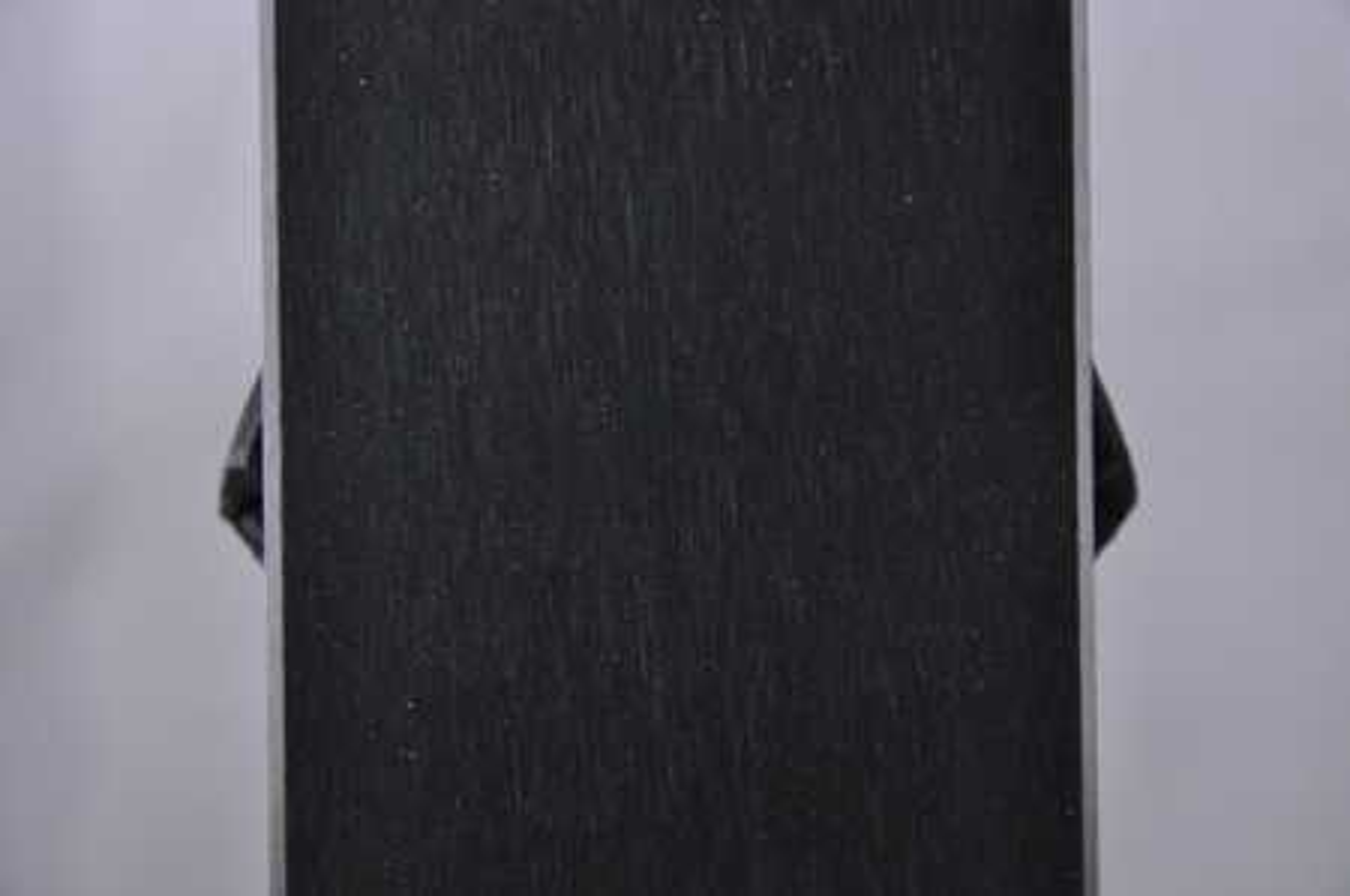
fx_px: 5900
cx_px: 675
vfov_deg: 8.7
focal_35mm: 158
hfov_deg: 13.1
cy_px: 448
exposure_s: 1/125
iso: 3200
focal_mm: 105
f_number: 9.5
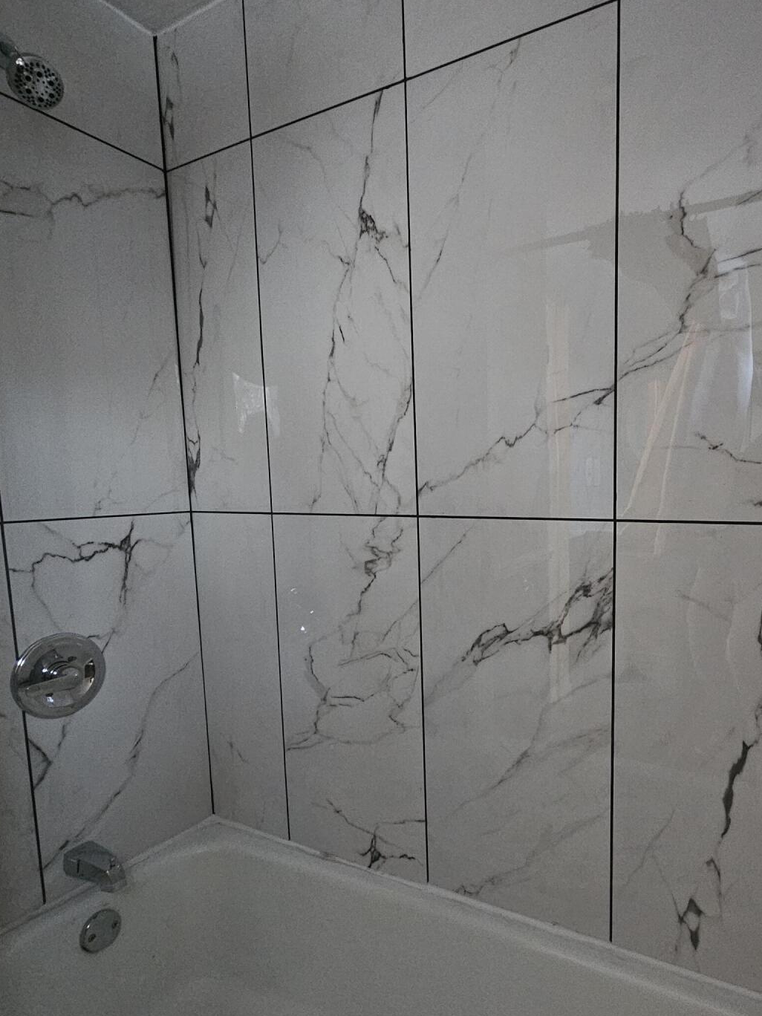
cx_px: 504
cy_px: 550
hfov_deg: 66.9
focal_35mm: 19
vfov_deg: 84.5
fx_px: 558
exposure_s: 1/24
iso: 1000
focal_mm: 2.2
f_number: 2.2
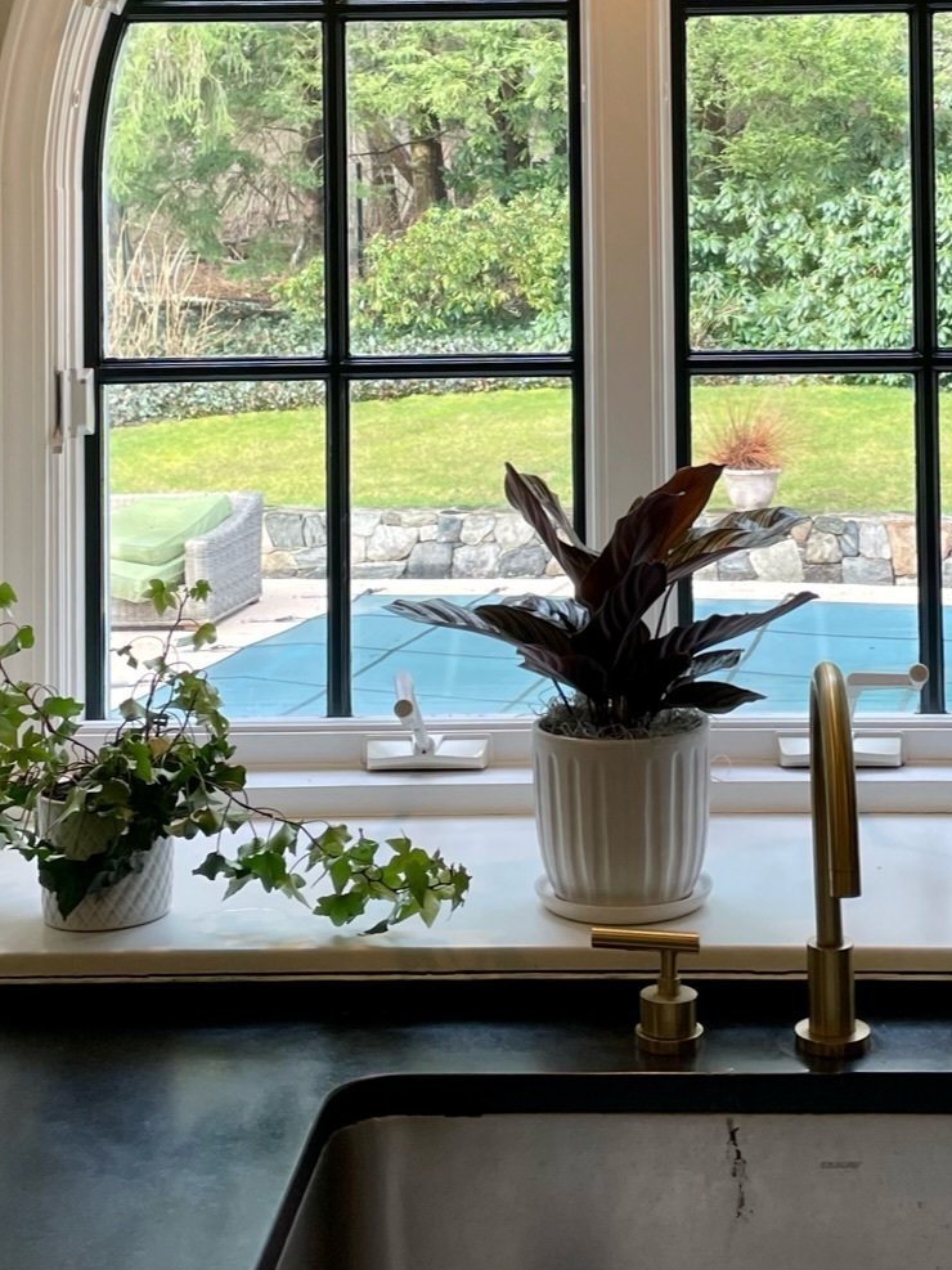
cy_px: 249
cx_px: 607
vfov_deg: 34.4
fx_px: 1981
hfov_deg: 26.9
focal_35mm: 54
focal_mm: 4.2
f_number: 1.6
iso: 50
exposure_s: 1/120
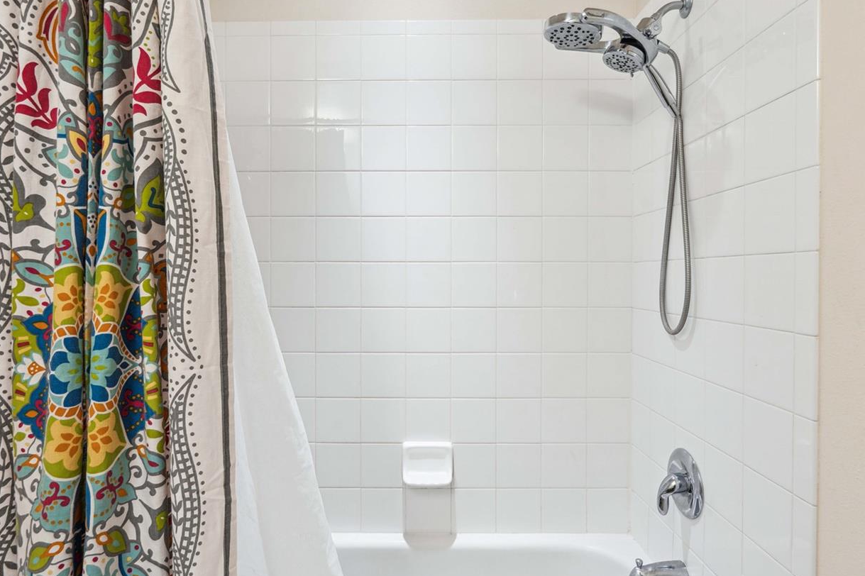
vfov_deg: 59.5
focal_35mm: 21
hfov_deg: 81.2
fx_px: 504
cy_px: 282
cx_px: 422
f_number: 8
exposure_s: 1/20
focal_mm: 16
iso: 250
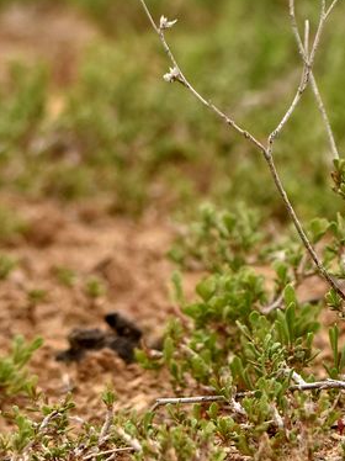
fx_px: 5029
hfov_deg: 3.9
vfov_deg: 5.2
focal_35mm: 378
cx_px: 704
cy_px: 253
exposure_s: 1/640
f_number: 6.3
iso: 250
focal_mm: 70
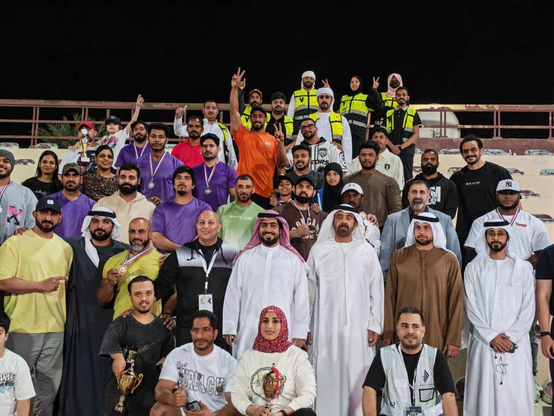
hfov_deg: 39.7
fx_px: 768
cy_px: 208
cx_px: 277
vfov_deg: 30.3
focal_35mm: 48
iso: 2500
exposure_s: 1/100
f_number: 1.9
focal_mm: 6.12
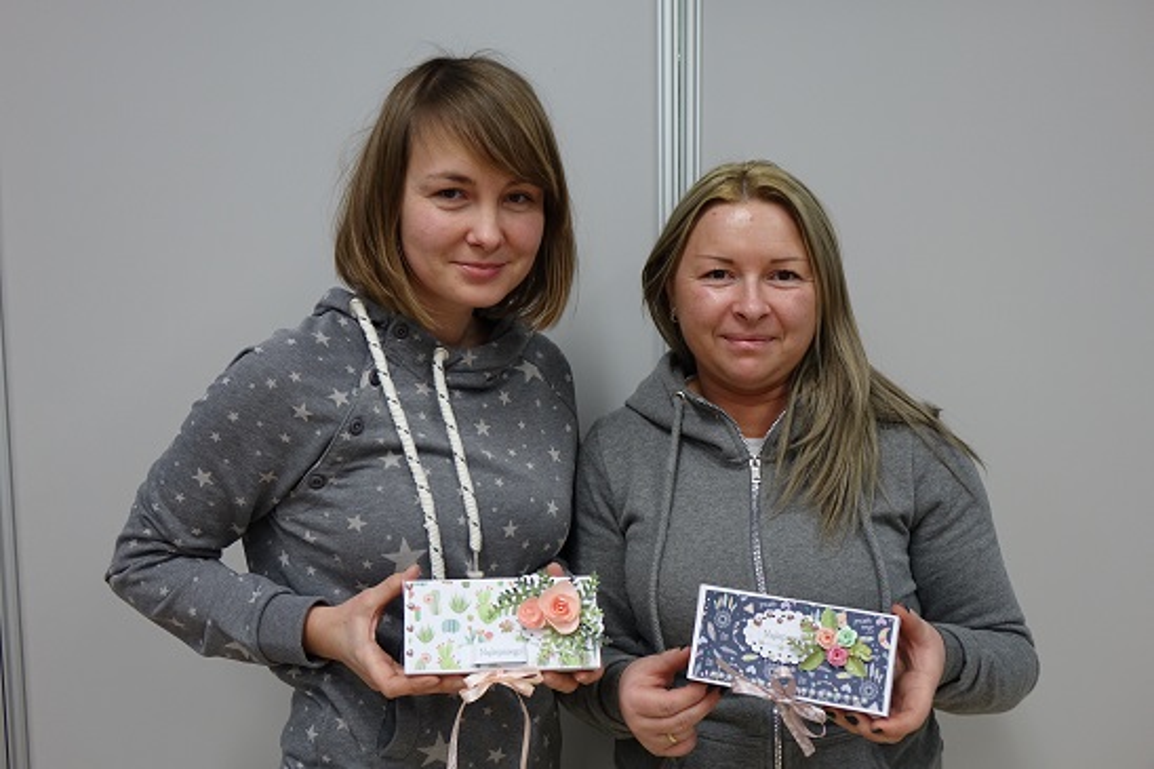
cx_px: 577
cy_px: 384
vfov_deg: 36.9
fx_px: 1154
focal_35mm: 36
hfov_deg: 53.1
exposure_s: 1/40
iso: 250
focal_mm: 13.37
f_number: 2.8
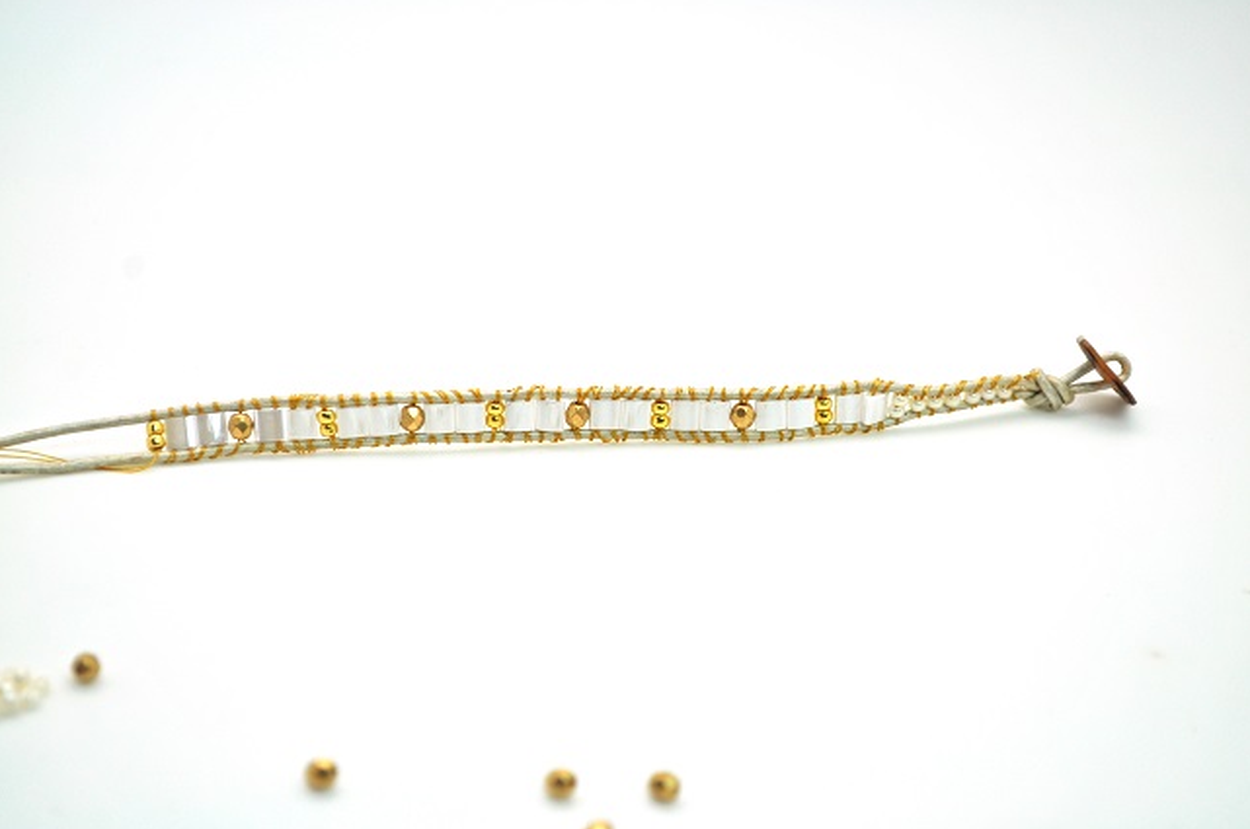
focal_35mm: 73
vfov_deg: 18.6
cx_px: 630
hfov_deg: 27.7
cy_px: 411
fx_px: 2530
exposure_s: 1/160
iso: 200
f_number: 6.3
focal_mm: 48
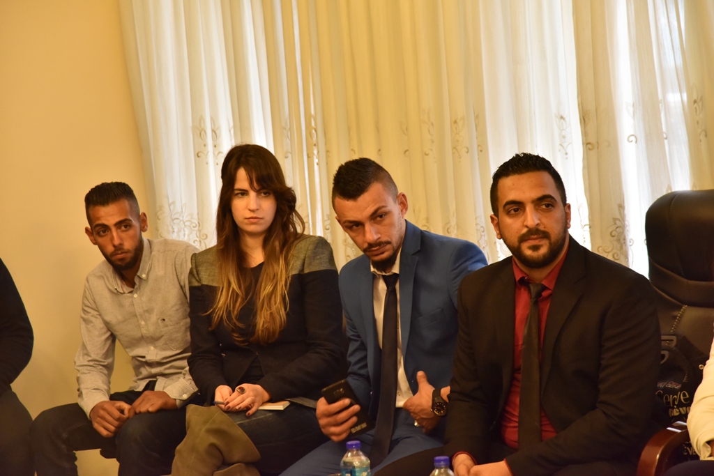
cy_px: 238
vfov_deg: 11.4
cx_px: 357
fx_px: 2380
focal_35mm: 120
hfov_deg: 17.1
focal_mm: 120
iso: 2500
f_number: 5.6
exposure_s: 1/125
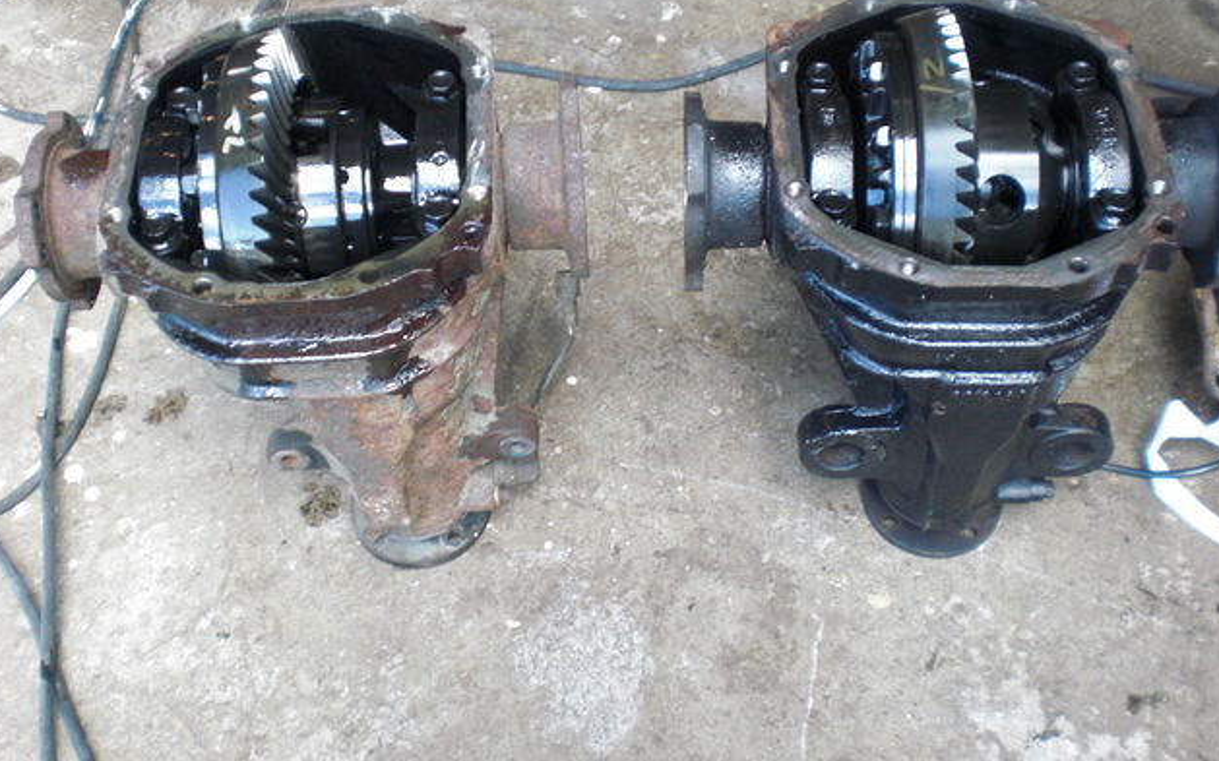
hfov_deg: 48.2
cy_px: 345
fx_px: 1362
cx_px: 607
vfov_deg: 31.2
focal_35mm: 41
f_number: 3.1
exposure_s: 1/125
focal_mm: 6.3
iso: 200
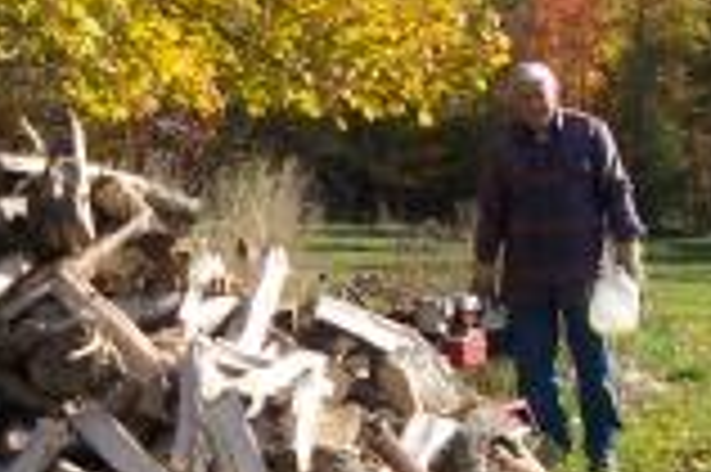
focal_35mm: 108
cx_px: 189
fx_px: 2131
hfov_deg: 18.8
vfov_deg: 12.6
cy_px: 335
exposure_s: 1/500
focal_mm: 8
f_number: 4.8
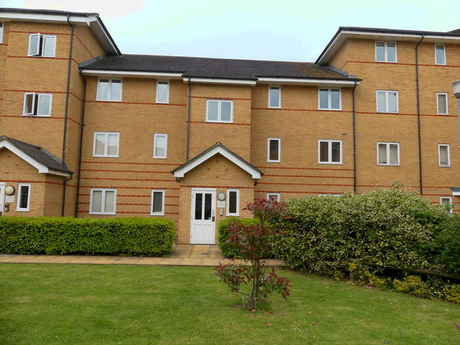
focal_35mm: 25
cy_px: 172
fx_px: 332
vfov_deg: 54.9
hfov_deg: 69.4
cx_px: 230
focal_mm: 4.5
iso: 100
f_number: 3.2
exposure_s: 1/640
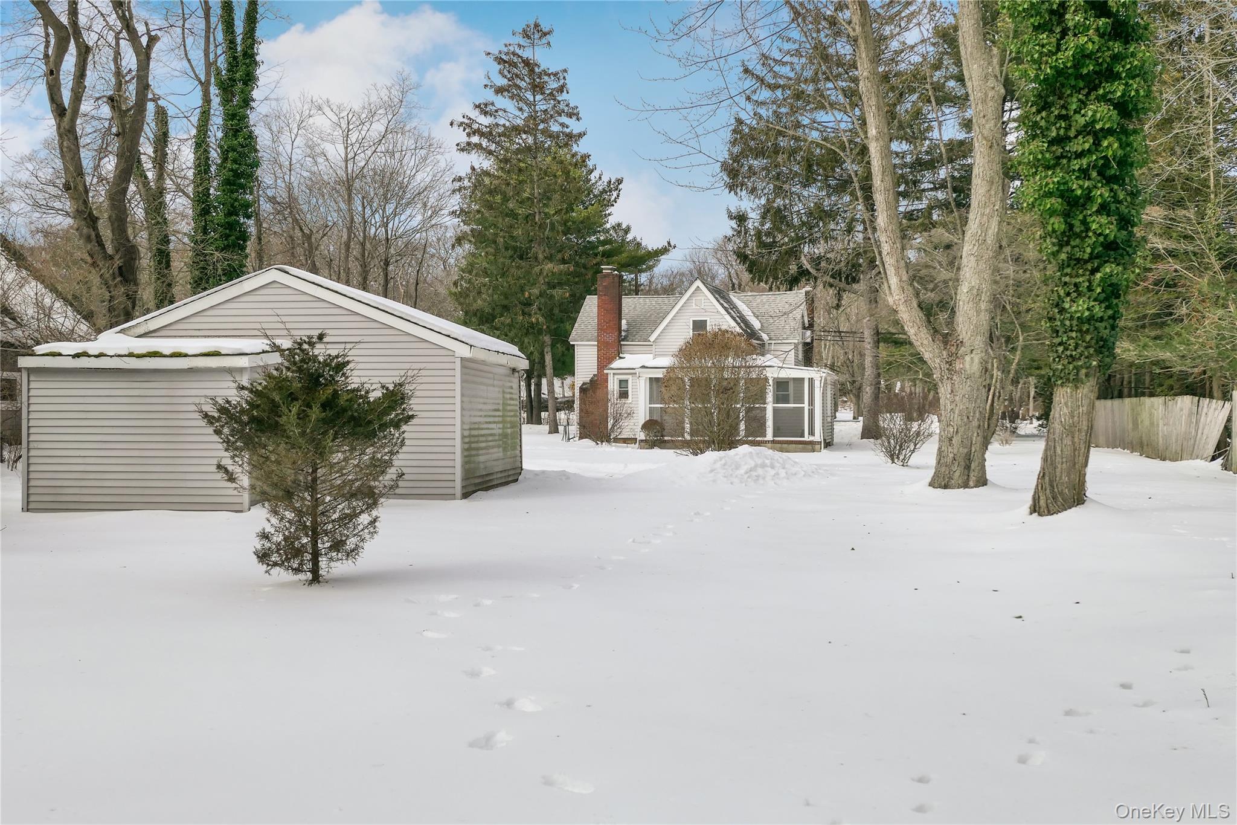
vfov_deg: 38.9
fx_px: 1168
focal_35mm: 34
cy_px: 412
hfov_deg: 55.8
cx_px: 618
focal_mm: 12.6
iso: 125
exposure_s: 1/1600
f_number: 4.5
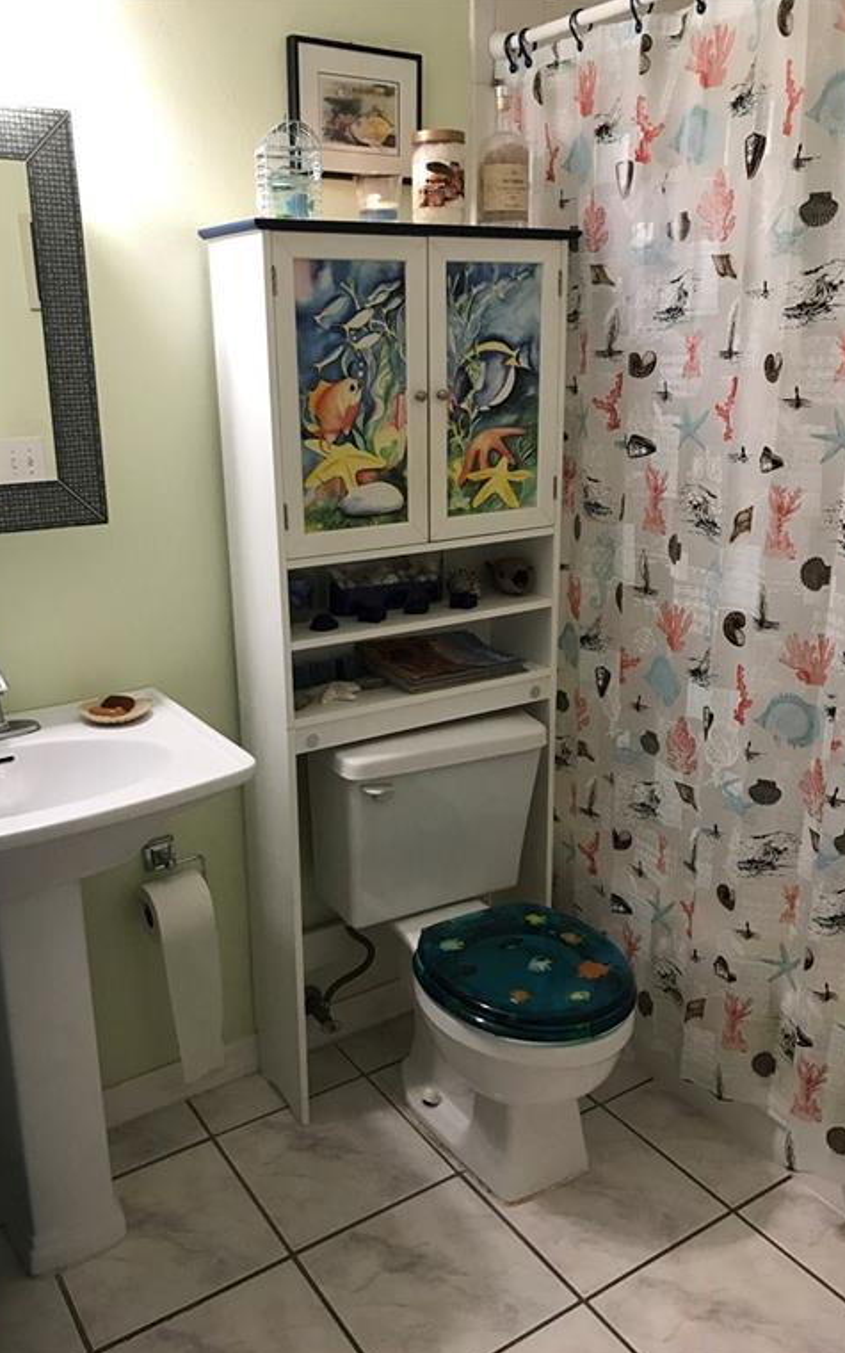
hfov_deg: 41.8
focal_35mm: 30
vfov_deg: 62.9
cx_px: 409
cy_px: 678
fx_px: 1105
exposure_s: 1/15
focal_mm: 3.99
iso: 40
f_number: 1.8
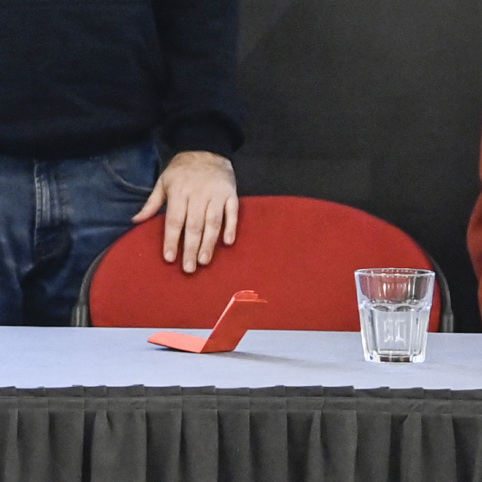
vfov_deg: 2.8
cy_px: -280
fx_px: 9972
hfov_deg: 2.7
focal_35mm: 633
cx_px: -779
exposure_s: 1/250
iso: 2500
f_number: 2.8
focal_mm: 105
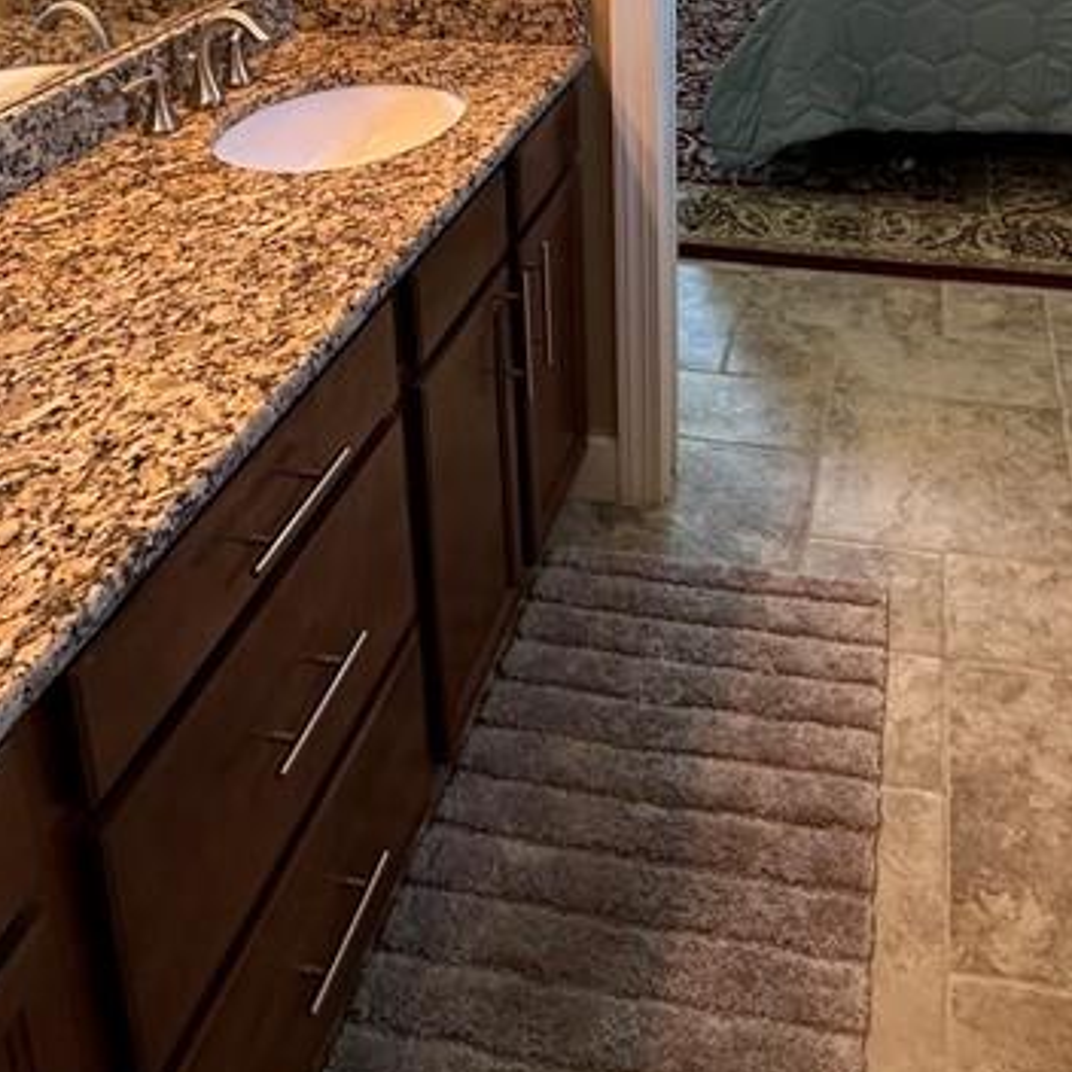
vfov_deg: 40.2
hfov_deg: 45.4
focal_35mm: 36
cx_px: 713
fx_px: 1261
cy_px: -6
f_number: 2.2
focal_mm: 2.22
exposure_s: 1/60
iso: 160
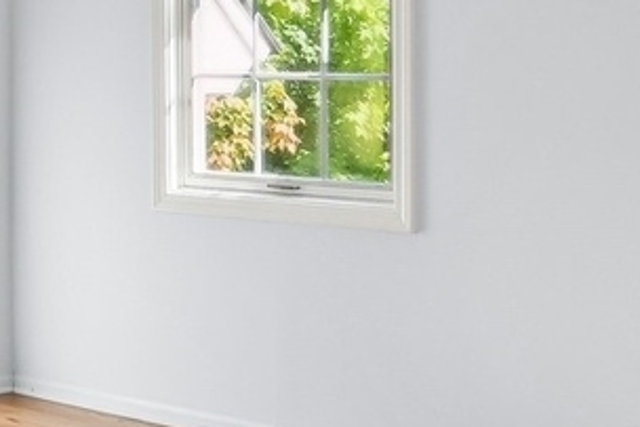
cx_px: -248
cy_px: 27
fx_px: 1707
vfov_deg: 14.1
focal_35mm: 96
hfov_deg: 19.2
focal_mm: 12
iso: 200
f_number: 8
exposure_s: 1/25
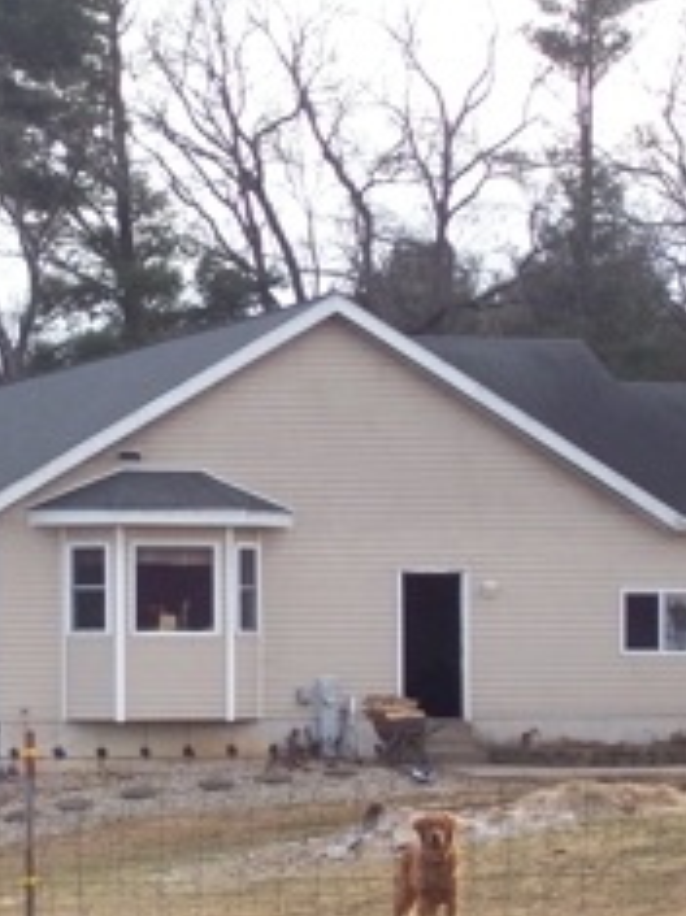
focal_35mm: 148
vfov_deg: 13.3
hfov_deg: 10.0
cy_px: 515
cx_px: 234
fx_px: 3914
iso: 80
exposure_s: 1/163
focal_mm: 14.3
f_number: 4.3
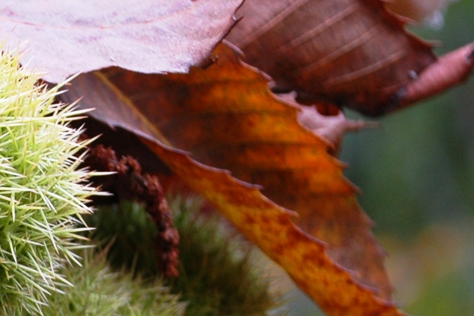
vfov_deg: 4.6
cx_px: -357
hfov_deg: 6.8
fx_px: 3910
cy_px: 558
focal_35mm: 297
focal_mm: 52
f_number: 5.6
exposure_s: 1/80
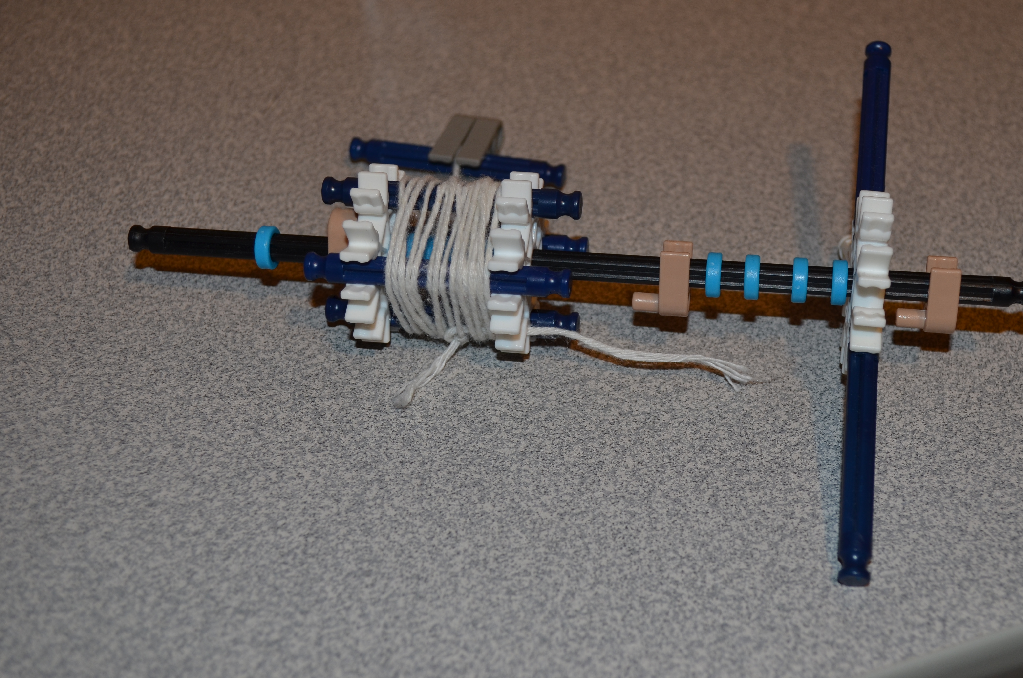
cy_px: 288
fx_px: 1418
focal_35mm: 50
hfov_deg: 39.5
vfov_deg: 26.8
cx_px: 606
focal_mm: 28
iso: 200
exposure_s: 1/30
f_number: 5.6
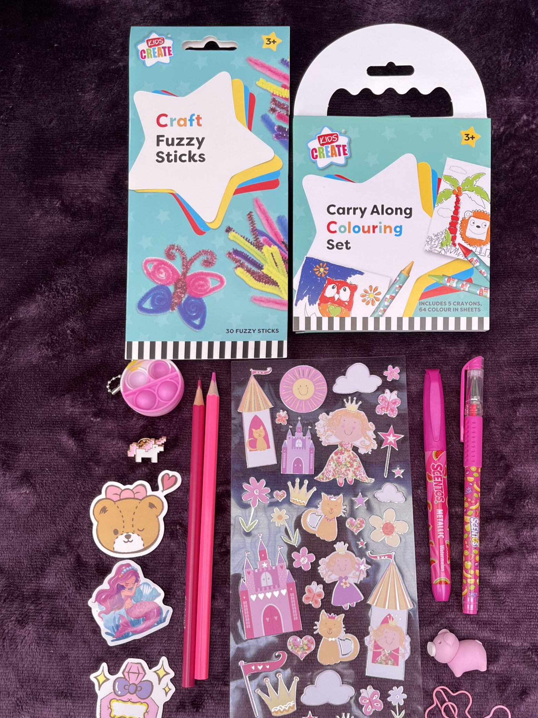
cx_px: 315
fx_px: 663
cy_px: 420
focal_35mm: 32
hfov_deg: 44.0
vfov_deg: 56.5
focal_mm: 5.1
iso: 64
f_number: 1.6
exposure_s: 1/122
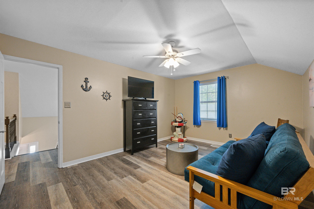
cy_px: 104
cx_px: 157
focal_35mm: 14
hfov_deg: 104.3
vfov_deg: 81.1
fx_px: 122
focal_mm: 14
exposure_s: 1/20
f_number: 10
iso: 2500
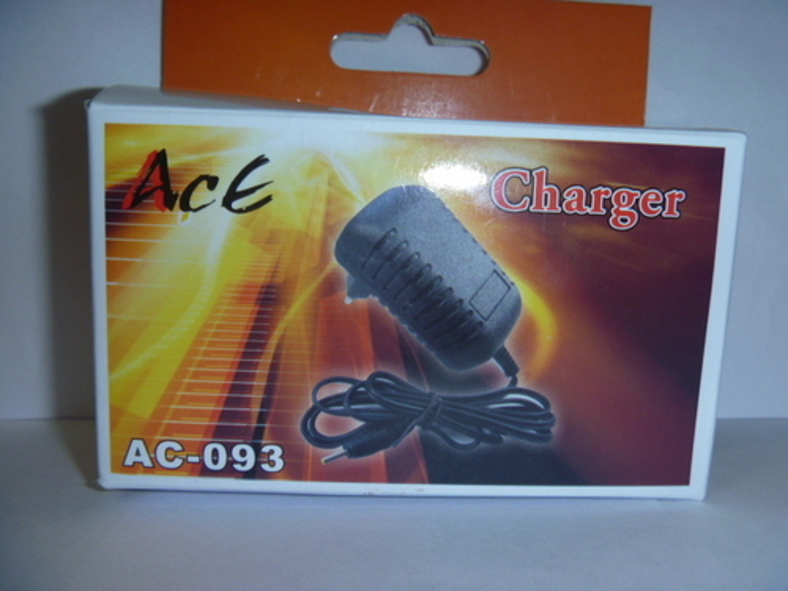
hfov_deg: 52.6
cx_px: 394
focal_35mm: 35
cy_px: 296
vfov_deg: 40.7
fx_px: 797
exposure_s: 1/30
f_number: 3.5
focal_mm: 6.3
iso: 125
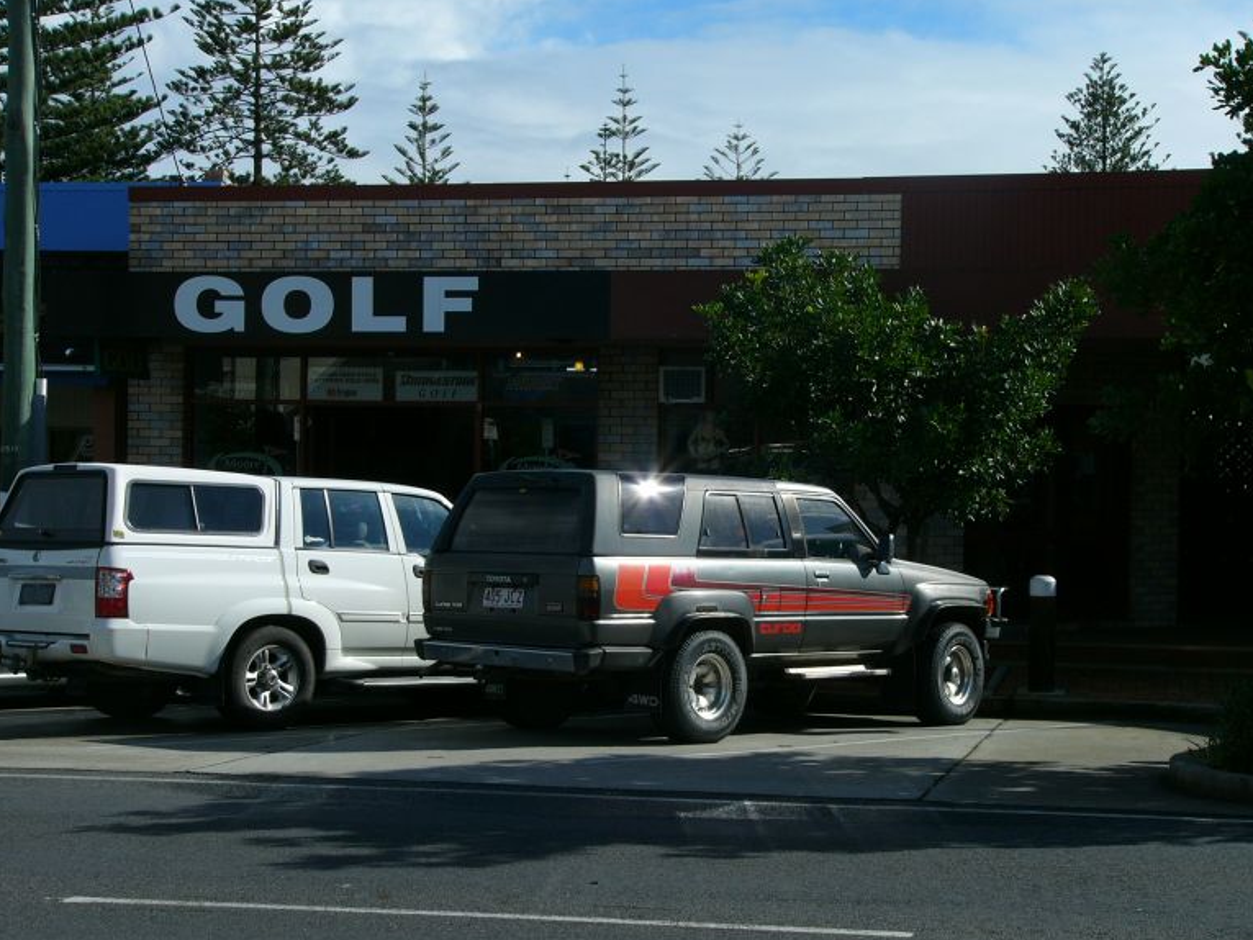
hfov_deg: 28.6
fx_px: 2462
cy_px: 477
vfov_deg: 21.6
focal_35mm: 68
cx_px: 624
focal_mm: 10.7
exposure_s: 1/800
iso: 50
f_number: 4.6
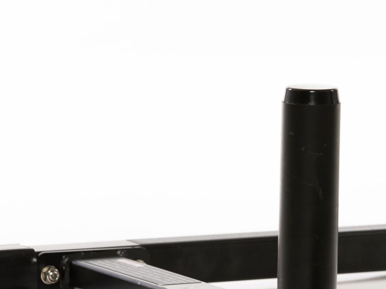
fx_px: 5229
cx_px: 340
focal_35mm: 469
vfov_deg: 3.2
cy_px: 239
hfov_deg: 4.2
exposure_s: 1/160
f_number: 8
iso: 800
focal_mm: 200
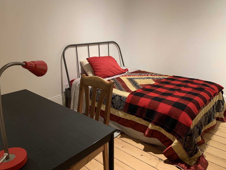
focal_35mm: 27
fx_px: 176
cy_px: 85
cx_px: 109
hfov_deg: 65.3
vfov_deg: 51.4
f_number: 1.8
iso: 400
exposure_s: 1/60
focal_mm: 4.25
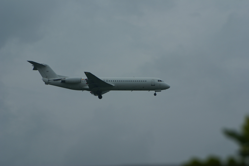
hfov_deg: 13.7
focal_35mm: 150
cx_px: 124
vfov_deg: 9.2
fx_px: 1038
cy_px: 83
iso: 100
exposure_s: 1/400
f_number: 8
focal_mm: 100
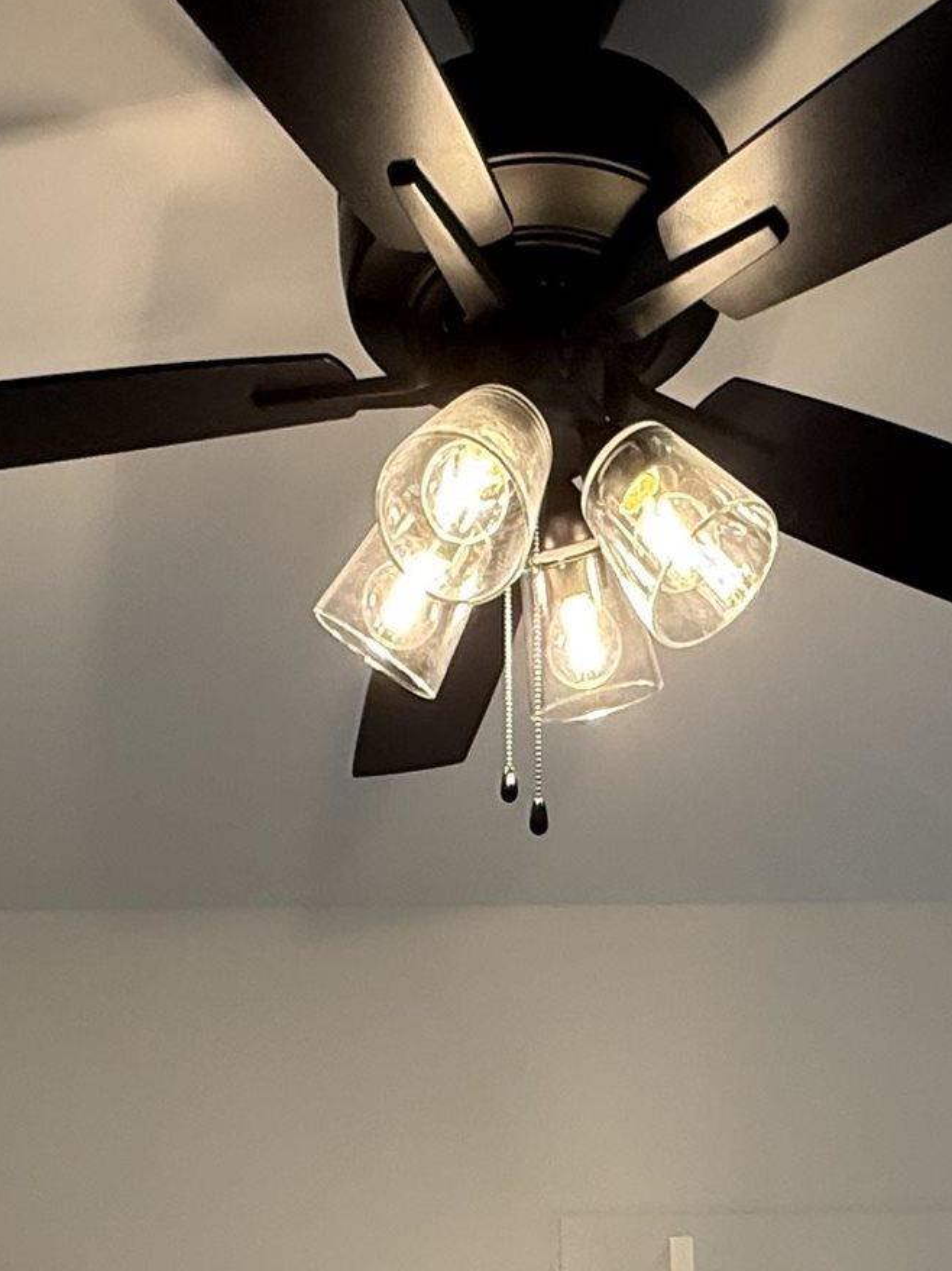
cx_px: 502
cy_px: 1607
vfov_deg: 31.2
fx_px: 1798
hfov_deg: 29.7
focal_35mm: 49
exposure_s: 1/120
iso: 160
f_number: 2.2
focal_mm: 2.22
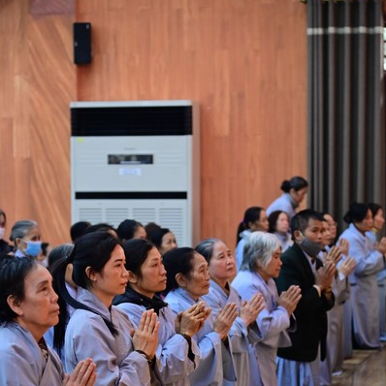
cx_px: 185
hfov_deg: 14.8
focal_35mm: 118
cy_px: 304
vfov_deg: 14.7
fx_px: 1489
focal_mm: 85
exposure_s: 1/125
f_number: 4
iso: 4000
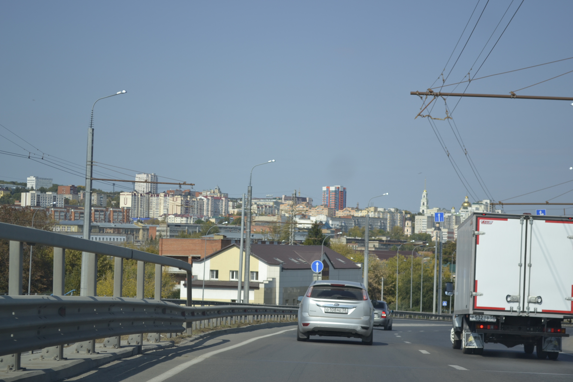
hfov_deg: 24.6
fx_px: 1313
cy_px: 191
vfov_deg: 16.6
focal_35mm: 82
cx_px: 286
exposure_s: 1/400
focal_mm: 55
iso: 100
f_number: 5.6
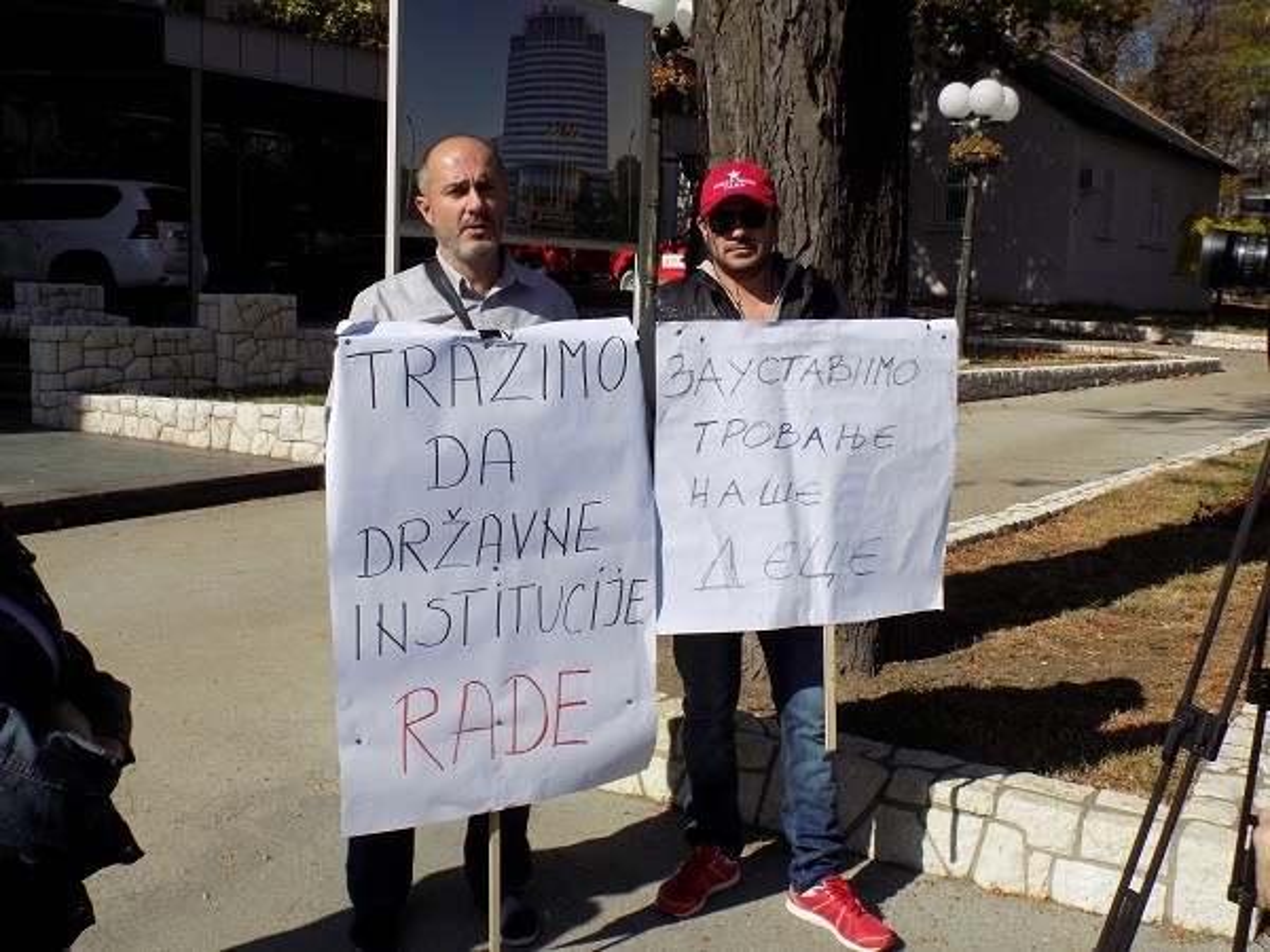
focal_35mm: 37
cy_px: 476
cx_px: 635
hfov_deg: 50.1
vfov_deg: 38.7
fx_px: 1357
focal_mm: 6.6
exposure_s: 1/1250
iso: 80
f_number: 3.5
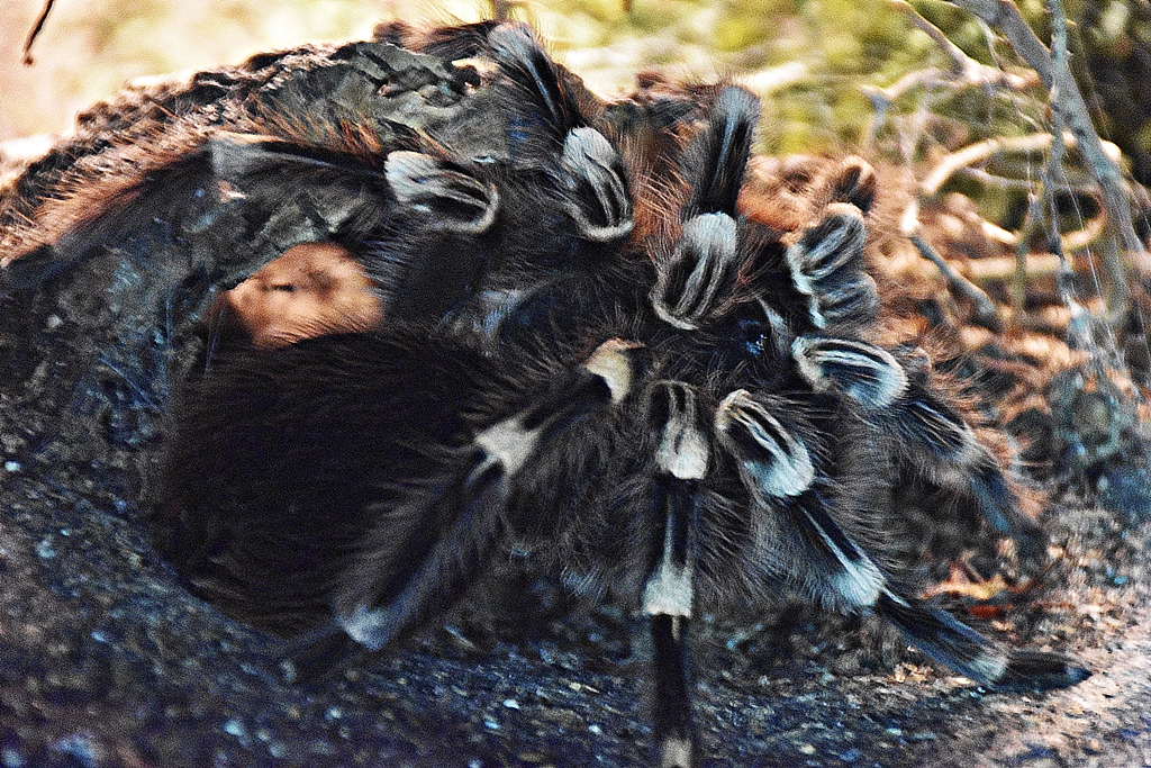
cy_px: 384
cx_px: 576
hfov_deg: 11.2
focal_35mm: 183
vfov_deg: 7.5
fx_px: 5851
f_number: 5.6
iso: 12800
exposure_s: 1/4
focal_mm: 122
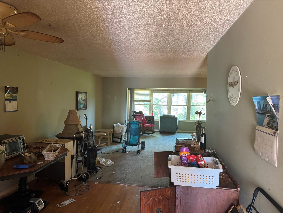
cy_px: 106
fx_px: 196
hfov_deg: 71.6
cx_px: 142
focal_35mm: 24
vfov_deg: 56.8
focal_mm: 6.76
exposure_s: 1/60
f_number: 1.78
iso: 640
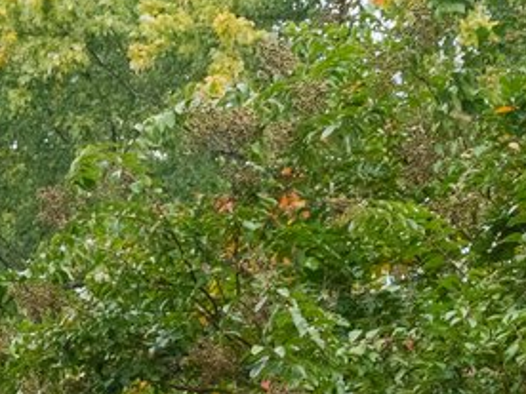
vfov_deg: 6.1
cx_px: -959
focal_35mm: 228
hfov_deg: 7.7
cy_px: 1133
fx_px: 3465
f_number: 8
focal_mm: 32
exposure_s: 1/400
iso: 800
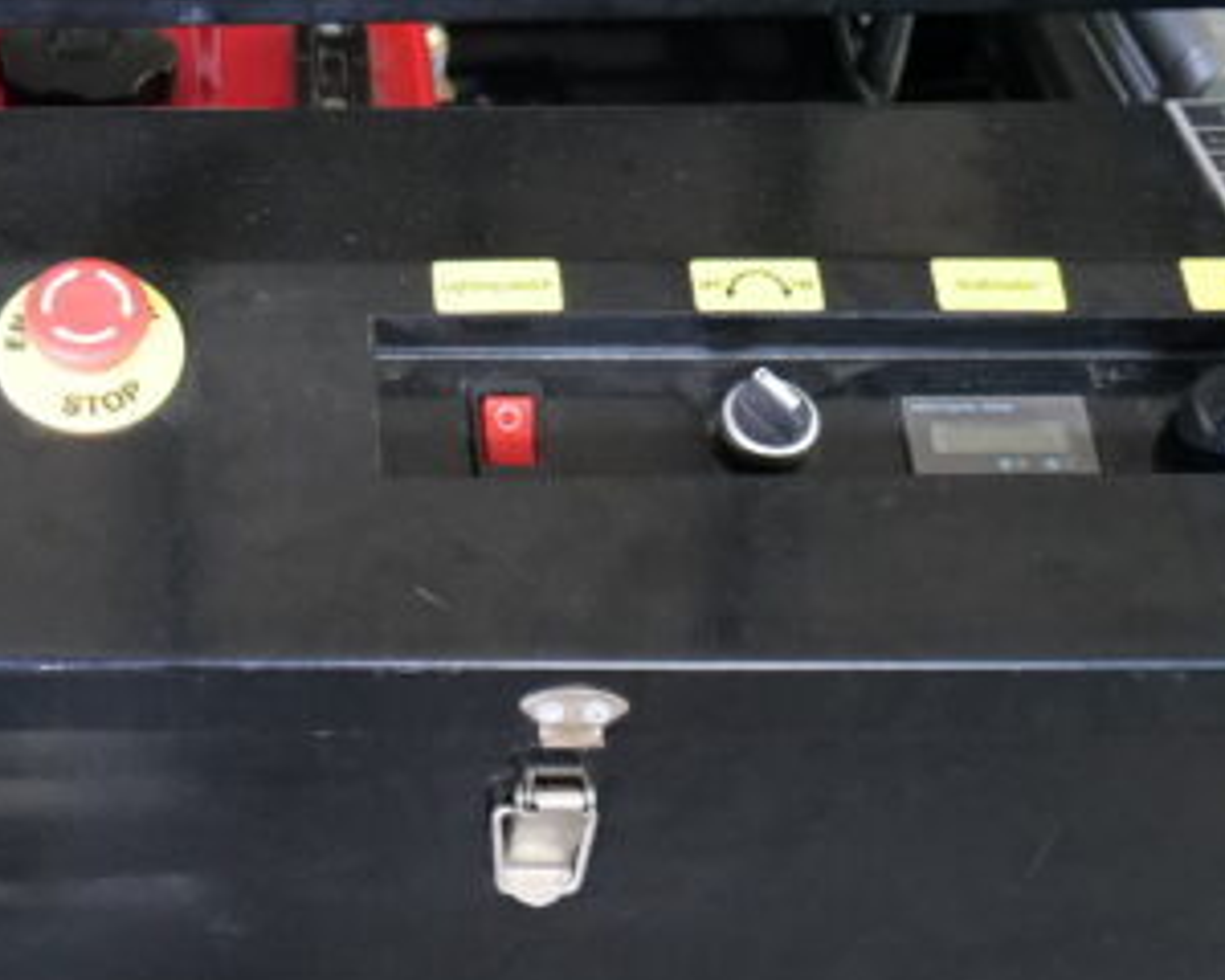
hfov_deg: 28.0
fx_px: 2320
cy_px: 378
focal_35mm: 64
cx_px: 41
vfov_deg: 23.8
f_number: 4.2
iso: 3200
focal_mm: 20
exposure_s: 1/60
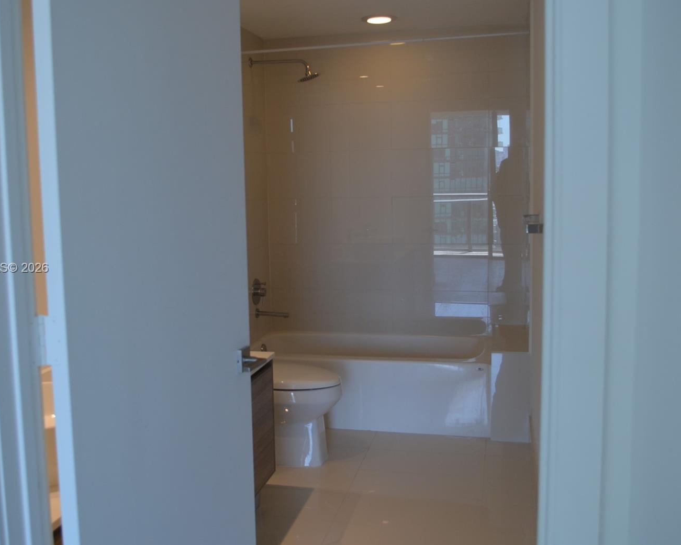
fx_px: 766
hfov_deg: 47.9
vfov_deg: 39.2
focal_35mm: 38
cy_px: 269
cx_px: 304
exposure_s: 1/80
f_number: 4.5
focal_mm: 22
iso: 400
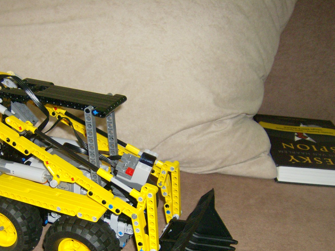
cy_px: 169
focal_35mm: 49
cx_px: 109
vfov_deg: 29.5
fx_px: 474
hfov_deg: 38.4
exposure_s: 1/60
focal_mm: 6
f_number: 2.8
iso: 200
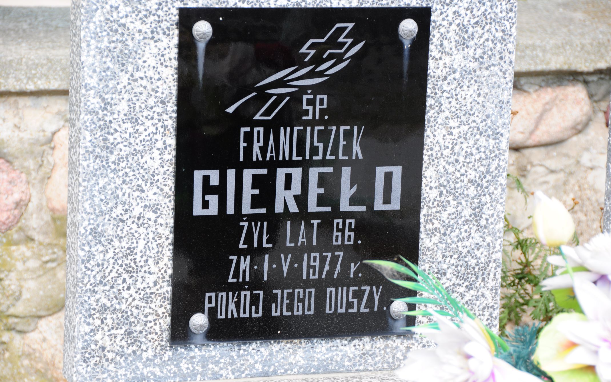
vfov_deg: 9.0
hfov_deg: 14.4
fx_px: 2423
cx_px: 306
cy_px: 190
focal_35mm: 146
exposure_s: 1/80
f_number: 7.1
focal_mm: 95
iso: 200
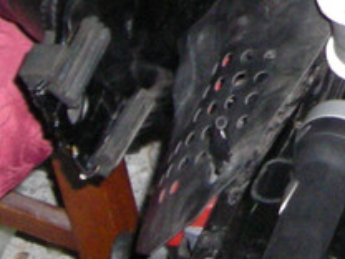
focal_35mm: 195
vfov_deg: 7.2
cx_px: 513
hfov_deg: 9.8
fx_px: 1943
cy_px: -359
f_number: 3.2
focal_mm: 6.3
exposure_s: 1/60
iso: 281
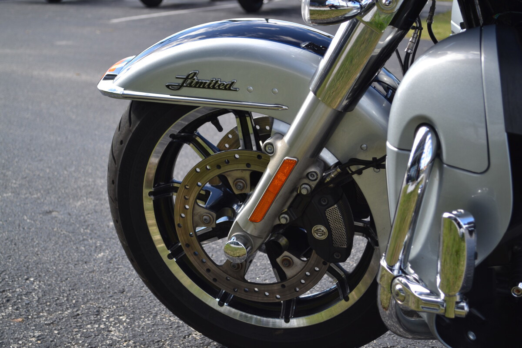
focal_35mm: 63
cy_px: 174
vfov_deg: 21.6
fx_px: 913
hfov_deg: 31.9
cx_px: 261
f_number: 5.6
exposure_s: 1/125
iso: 100
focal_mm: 42
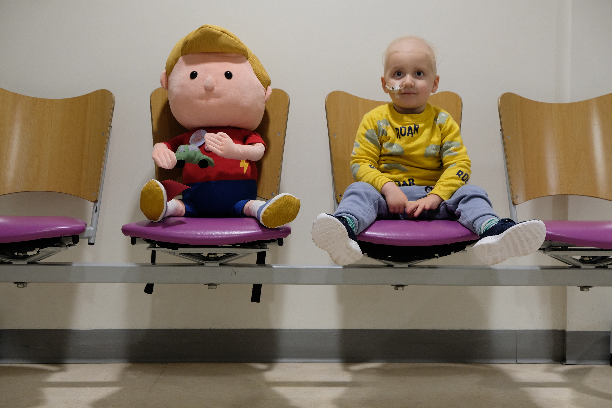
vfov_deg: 26.5
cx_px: 306
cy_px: 204
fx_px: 867
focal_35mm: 51
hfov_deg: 38.9
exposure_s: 1/40
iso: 800
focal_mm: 34.3
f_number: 4
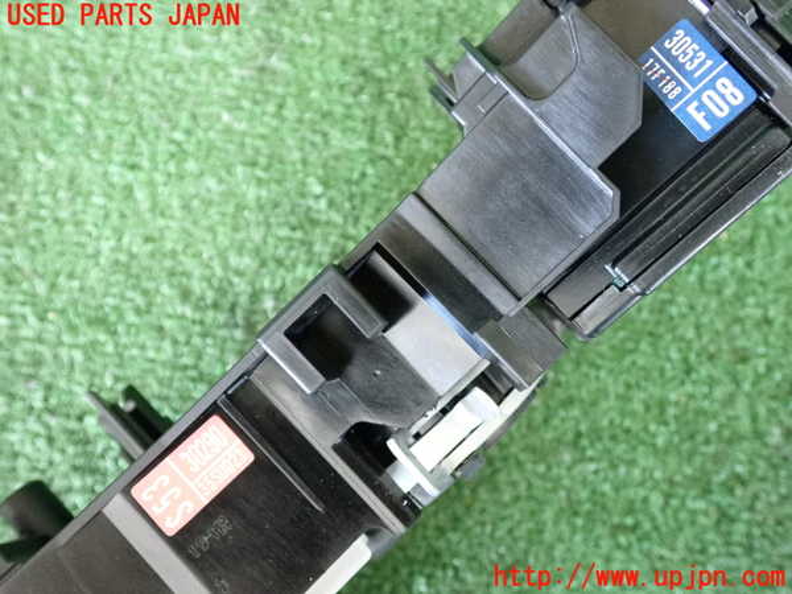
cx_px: 396
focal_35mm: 32
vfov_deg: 44.2
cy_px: 297
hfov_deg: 56.8
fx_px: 732
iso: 1600
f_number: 2.4
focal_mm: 5.79
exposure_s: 1/125
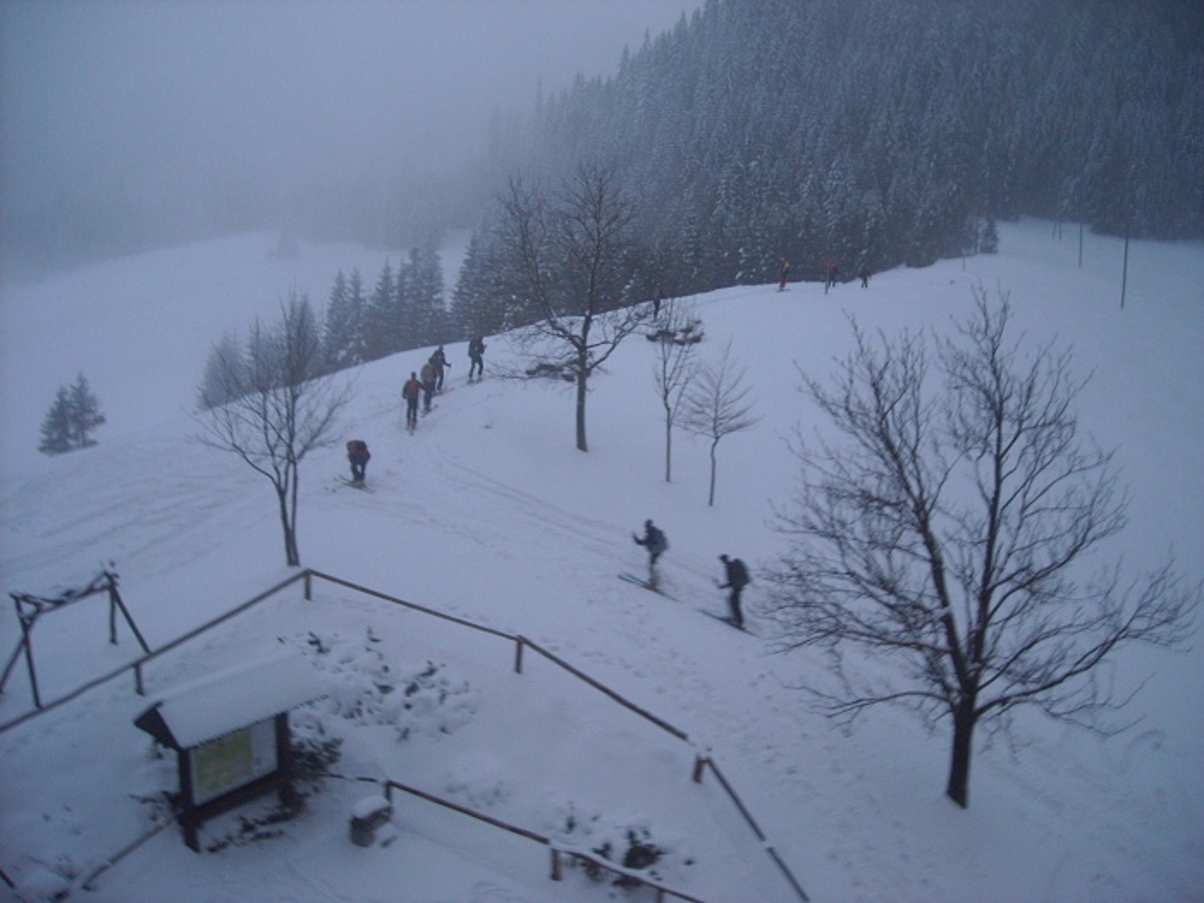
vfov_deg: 40.7
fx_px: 1217
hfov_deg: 52.6
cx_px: 602
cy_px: 452
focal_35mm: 35
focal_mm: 5.7
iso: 200
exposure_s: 1/11
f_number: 2.8
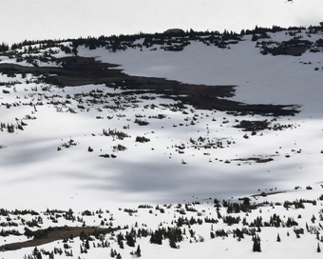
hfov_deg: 4.9
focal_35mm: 396
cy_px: 1
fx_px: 3786
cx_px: 122
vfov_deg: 3.9
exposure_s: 1/500
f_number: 11
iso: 100
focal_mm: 112
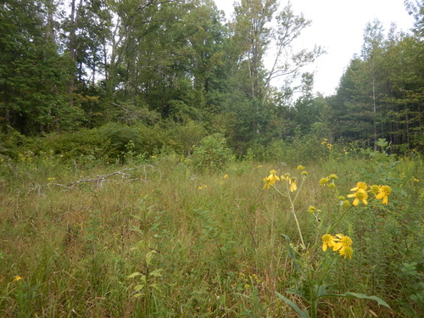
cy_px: 159
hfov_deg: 71.6
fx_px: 294
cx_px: 212
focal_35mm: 24
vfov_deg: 56.8
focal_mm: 4.3
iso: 125
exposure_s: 1/250
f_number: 2.8
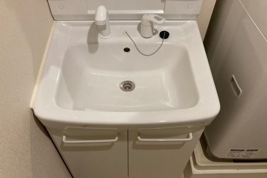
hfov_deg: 61.9
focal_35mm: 30
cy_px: 93
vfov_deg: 43.6
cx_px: 132
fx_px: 222
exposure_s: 1/50
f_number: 1.8
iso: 200
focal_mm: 3.99
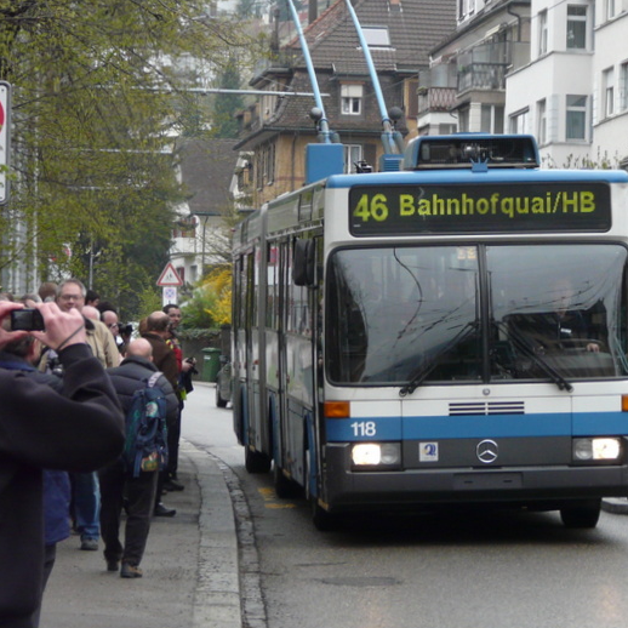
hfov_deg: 9.4
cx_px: 503
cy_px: 257
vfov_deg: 9.4
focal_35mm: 186
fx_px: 3818
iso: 160
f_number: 3.6
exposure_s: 1/250
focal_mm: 18
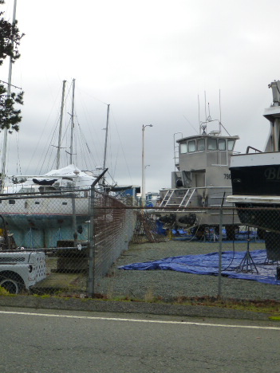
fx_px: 442
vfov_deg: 45.8
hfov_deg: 34.2
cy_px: 184
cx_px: 62
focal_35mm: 41
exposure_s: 1/250
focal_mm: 5.4
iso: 200
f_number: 4
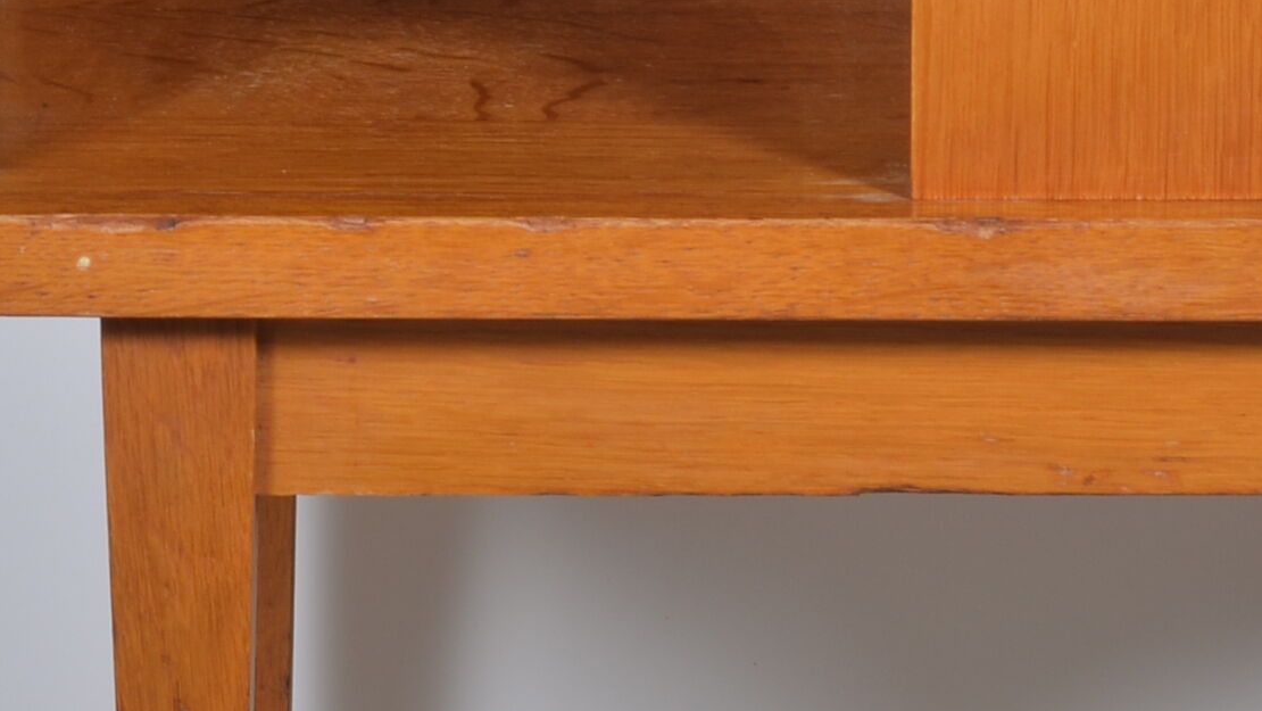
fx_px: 8736
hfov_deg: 8.3
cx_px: 936
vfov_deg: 4.7
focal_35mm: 261
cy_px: 221
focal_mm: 50
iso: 100
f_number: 11
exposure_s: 1/125
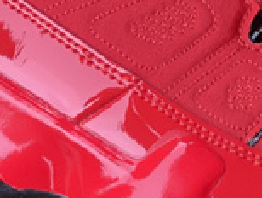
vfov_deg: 4.8
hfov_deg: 6.4
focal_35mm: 307
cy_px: -16
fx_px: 2327
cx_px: 163
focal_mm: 7.5
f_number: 2.2
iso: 80
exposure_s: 1/121
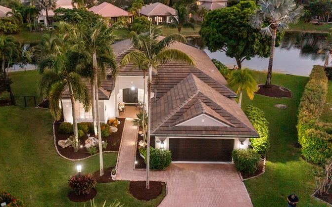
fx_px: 308
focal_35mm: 34
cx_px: 146
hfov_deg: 56.6
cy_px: 105
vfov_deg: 37.3
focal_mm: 10.26
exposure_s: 1/60
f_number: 2.8
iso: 1600
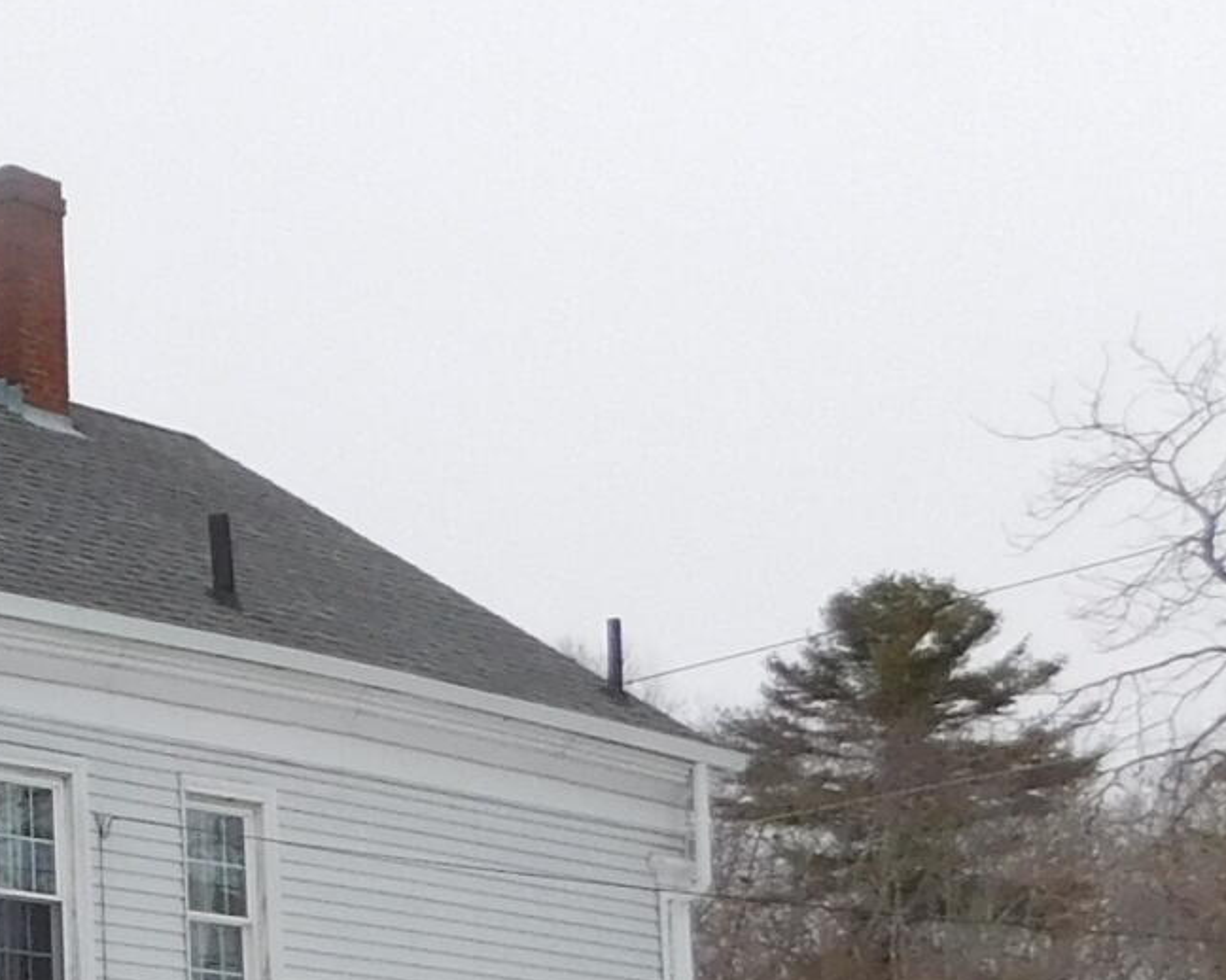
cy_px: 834
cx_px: -1517
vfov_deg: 14.7
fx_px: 3772
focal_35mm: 104
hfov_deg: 14.1
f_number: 3
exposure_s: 1/640
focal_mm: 4
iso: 125
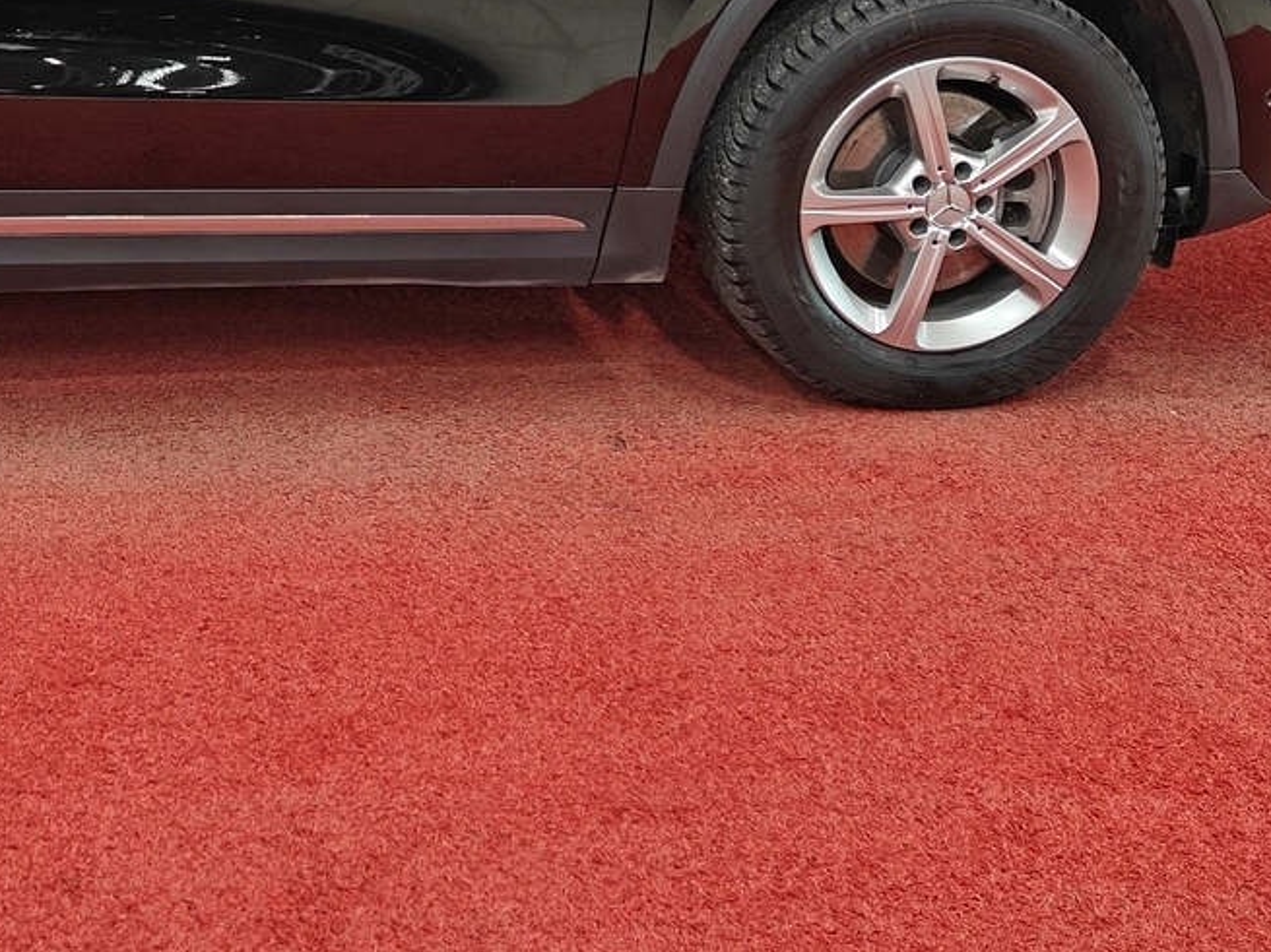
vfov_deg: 21.2
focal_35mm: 66
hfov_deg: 27.7
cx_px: 4
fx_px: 2423
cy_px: -91
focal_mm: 5.59
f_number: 1.8
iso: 80
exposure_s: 1/83
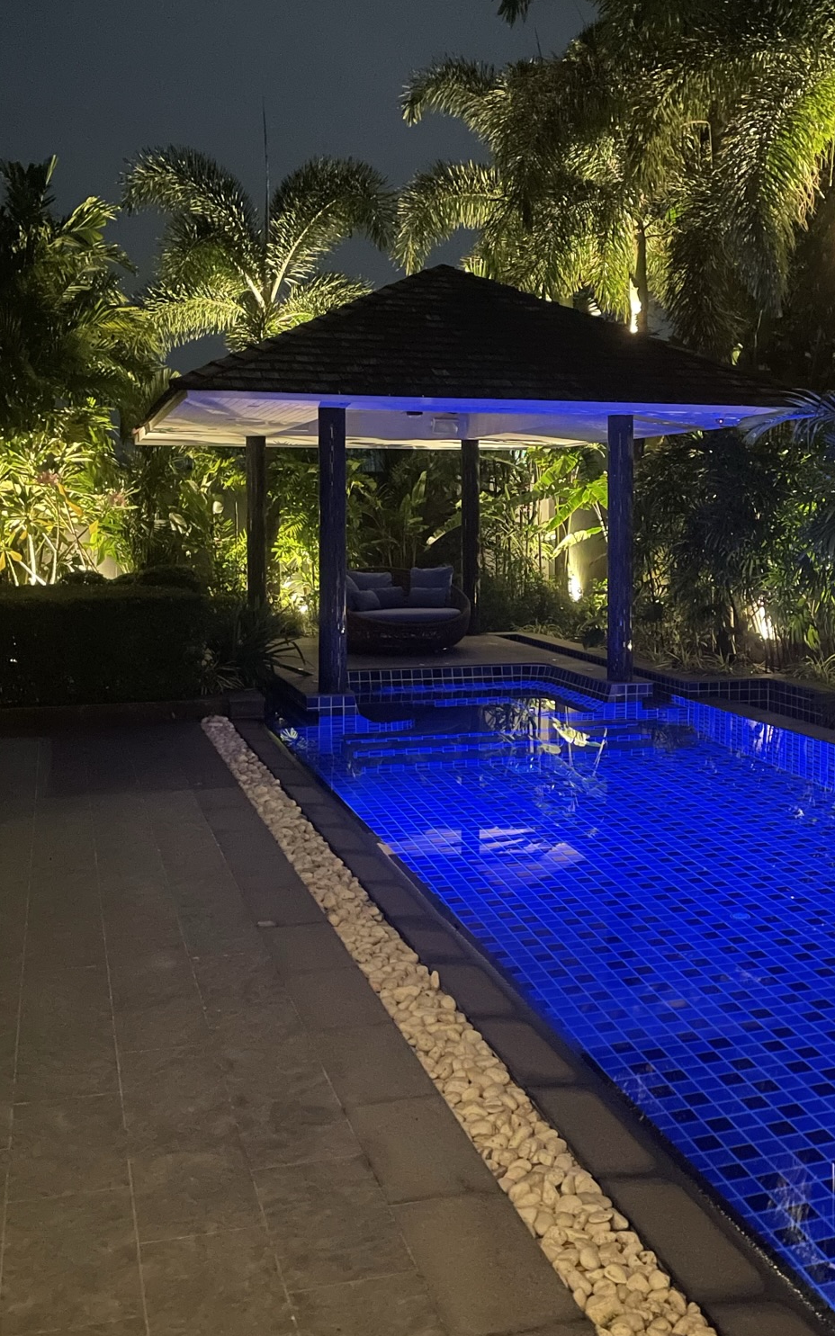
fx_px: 1384
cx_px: 503
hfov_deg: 33.5
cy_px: 568
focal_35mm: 38
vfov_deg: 51.4
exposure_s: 1/8
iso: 1000
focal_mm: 4.2
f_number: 1.6
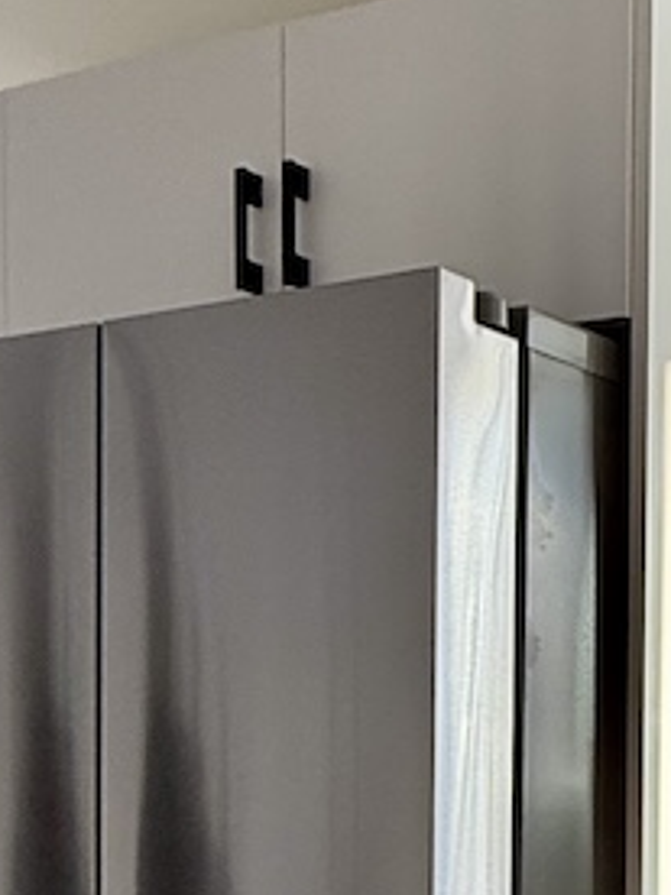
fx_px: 1680
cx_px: 1041
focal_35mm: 65
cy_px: 934
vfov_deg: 27.7
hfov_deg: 19.4
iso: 100
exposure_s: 1/99
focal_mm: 2.22
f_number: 2.2
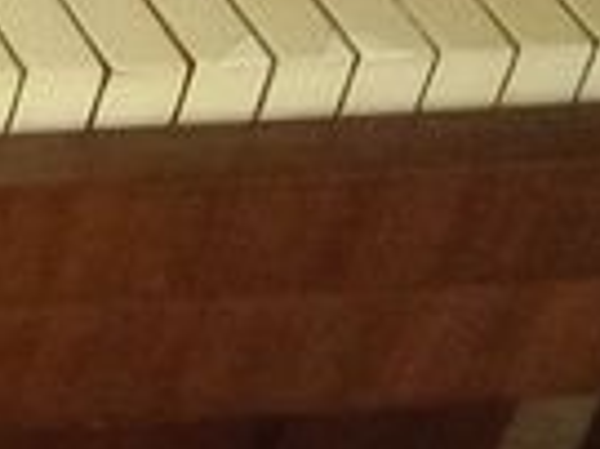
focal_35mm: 193
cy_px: -613
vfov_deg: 7.2
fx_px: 3342
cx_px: -1204
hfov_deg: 8.5
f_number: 1.8
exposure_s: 1/20
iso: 1671
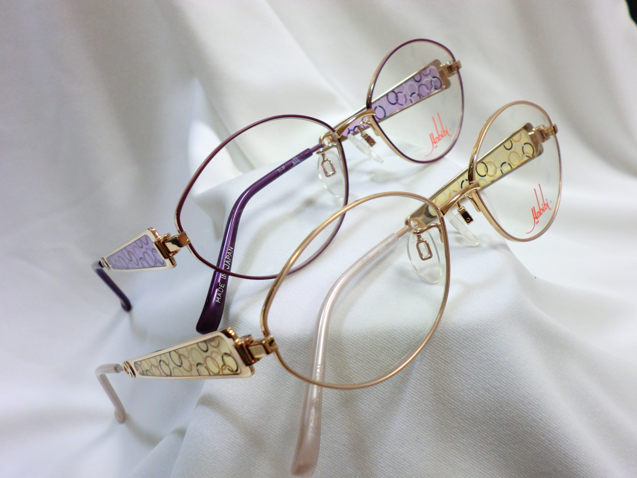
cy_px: 239
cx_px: 318
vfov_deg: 44.2
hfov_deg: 56.8
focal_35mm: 32
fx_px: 589
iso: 100
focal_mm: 5.8
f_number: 3.5
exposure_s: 1/60
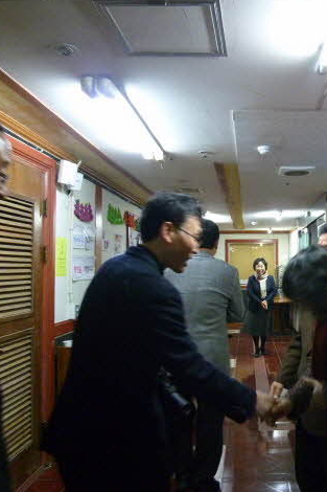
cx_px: 257
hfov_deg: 37.6
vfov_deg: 55.8
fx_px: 464
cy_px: 244
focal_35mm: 34
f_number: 2.2
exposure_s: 1/30
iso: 400
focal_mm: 4.3
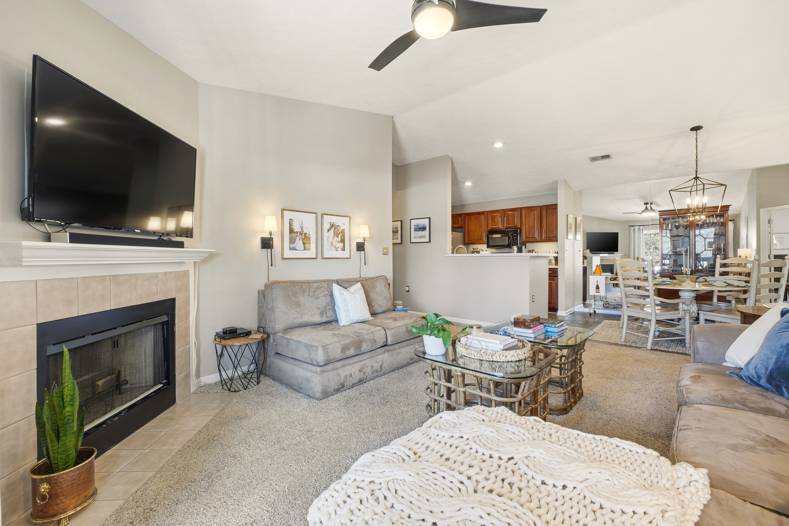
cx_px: 394
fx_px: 329
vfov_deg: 77.3
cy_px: 263
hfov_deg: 100.4
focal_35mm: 15
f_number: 9
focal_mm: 10
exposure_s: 1/125
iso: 400
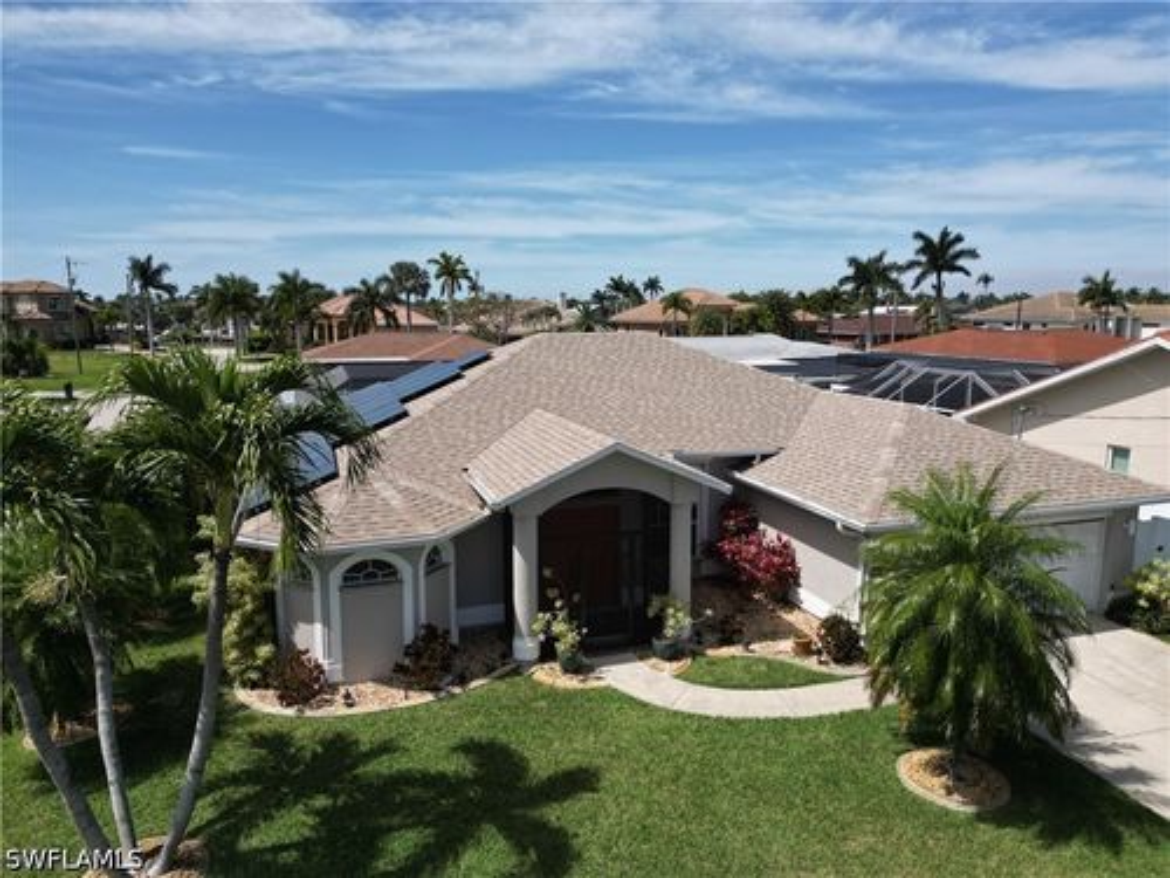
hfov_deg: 71.6
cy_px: 439
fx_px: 811
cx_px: 585
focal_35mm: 24
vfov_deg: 56.8
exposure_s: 1/400
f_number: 1.7
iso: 100
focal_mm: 6.72
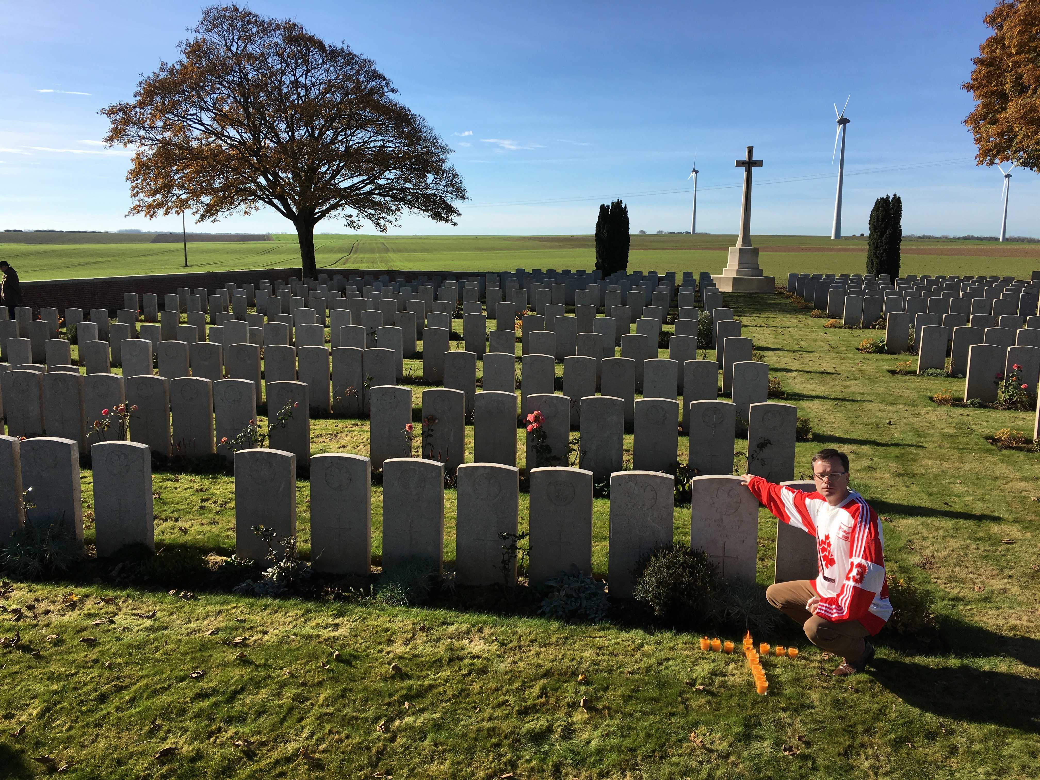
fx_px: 871
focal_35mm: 29
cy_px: 390
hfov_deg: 61.7
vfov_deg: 48.2
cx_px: 520
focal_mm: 4.15
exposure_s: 1/1709
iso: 25
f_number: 2.2
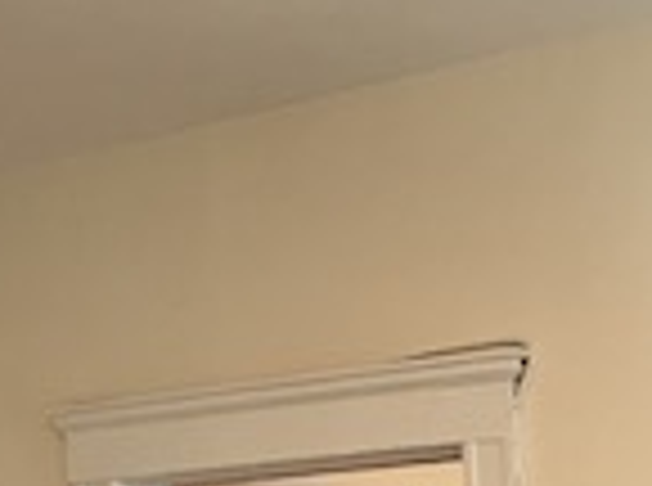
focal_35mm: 155
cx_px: 616
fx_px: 2912
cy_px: 968
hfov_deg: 12.7
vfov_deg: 9.0
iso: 32
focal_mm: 3.99
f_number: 1.8
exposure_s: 1/24
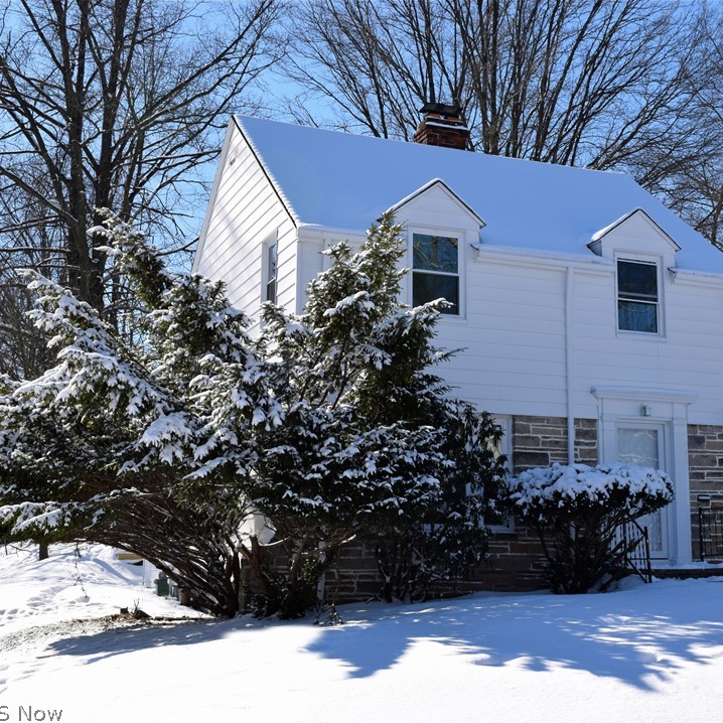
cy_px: 364
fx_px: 1276
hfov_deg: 31.3
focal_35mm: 54
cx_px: 507
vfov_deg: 31.6
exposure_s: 1/200
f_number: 11
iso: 100
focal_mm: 28
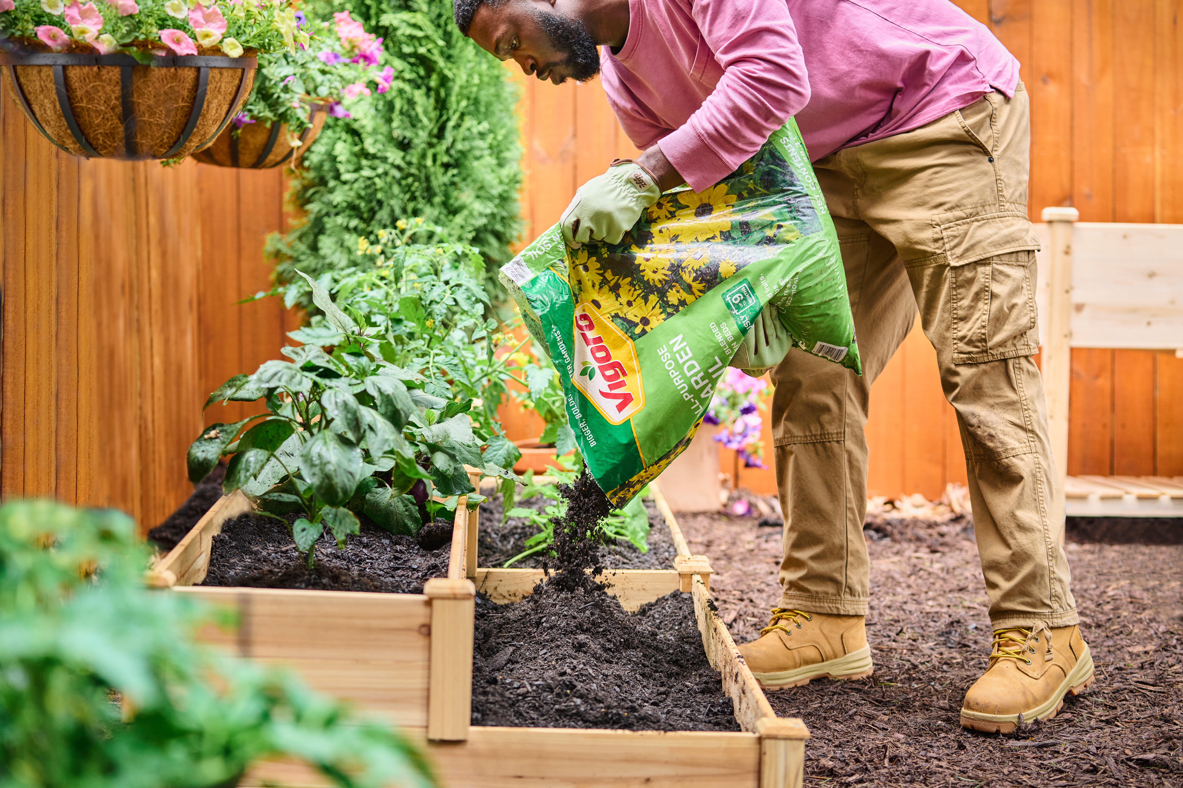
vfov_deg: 19.5
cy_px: 394
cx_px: 592
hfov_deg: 28.8
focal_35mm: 70
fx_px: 2300
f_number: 3.2
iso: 640
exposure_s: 1/800
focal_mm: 70
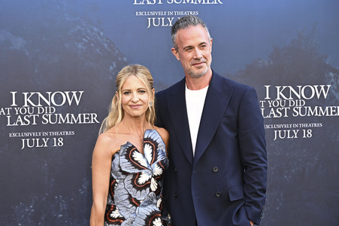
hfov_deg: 28.9
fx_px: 659
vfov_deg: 19.4
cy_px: 113
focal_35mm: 70
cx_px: 170
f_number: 5.6
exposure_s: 1/200
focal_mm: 70
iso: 640
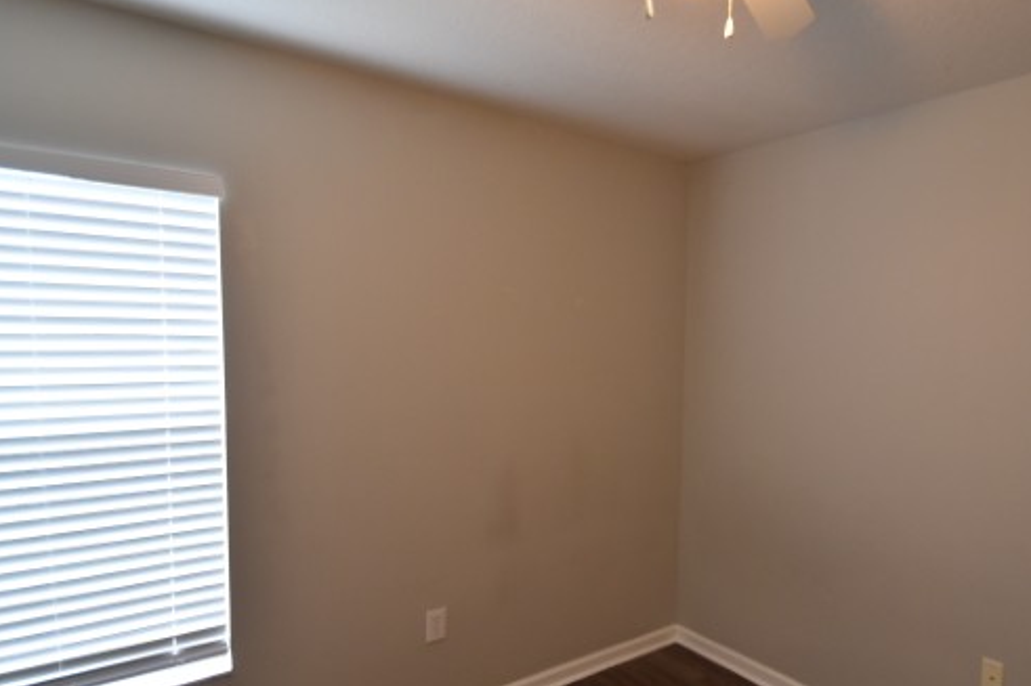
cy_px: 386
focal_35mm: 22
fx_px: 630
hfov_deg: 77.4
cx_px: 634
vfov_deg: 57.0
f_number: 3.5
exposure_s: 1/125
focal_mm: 10
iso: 800
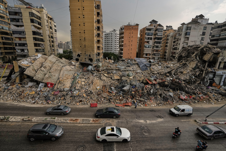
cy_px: 76
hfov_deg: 96.7
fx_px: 100
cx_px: 113
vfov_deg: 73.7
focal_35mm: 16
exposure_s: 1/500
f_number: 10
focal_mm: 16
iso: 500
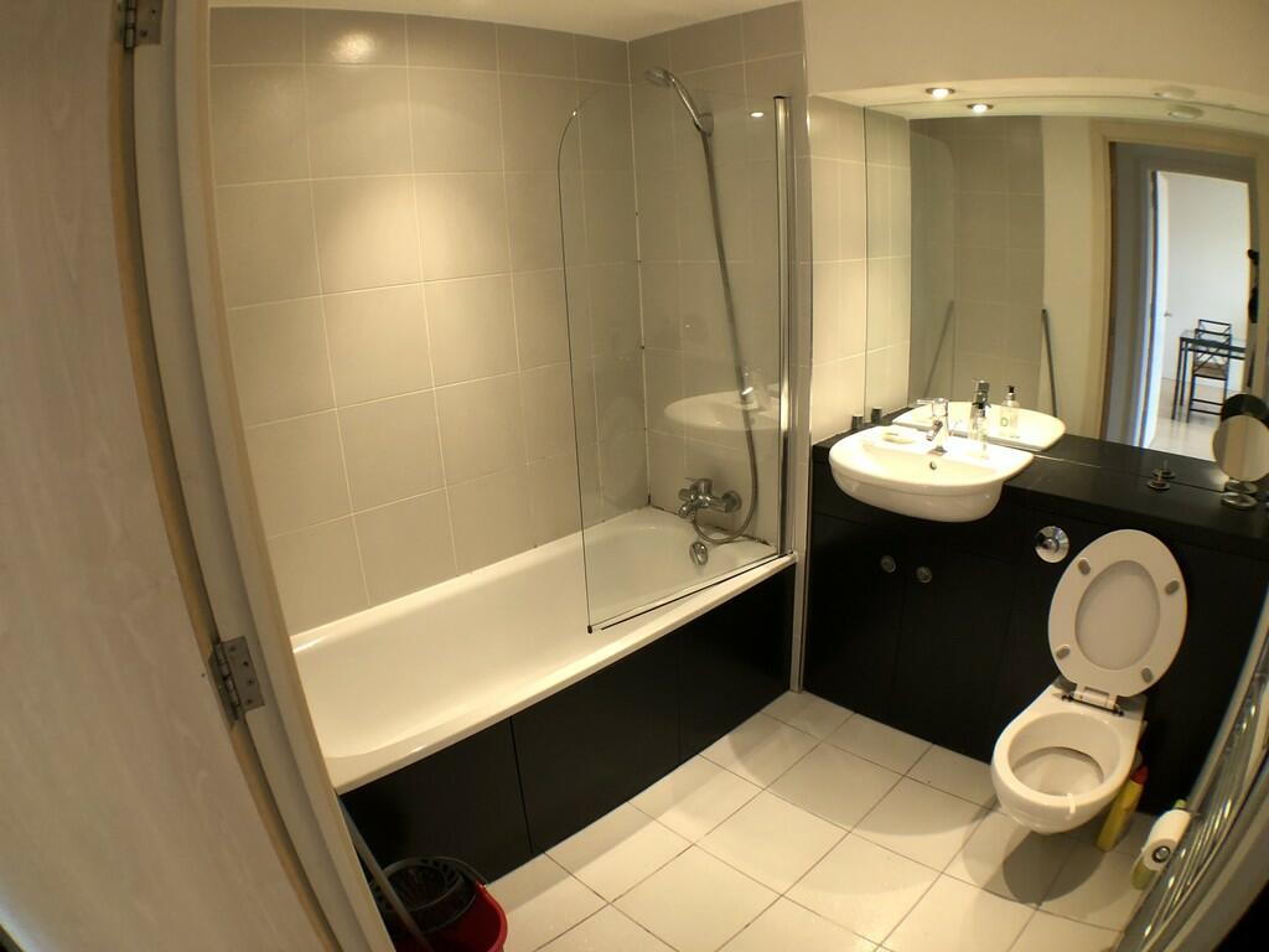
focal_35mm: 28
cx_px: 634
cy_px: 476
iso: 64
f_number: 1.8
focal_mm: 4
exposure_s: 1/17
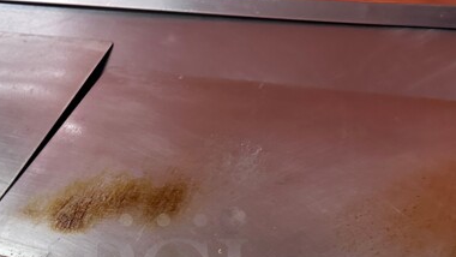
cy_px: 269
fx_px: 508
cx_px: 163
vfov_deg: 26.5
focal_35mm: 42
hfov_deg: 47.8
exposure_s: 1/60
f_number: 1.78
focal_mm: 6.86
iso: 500
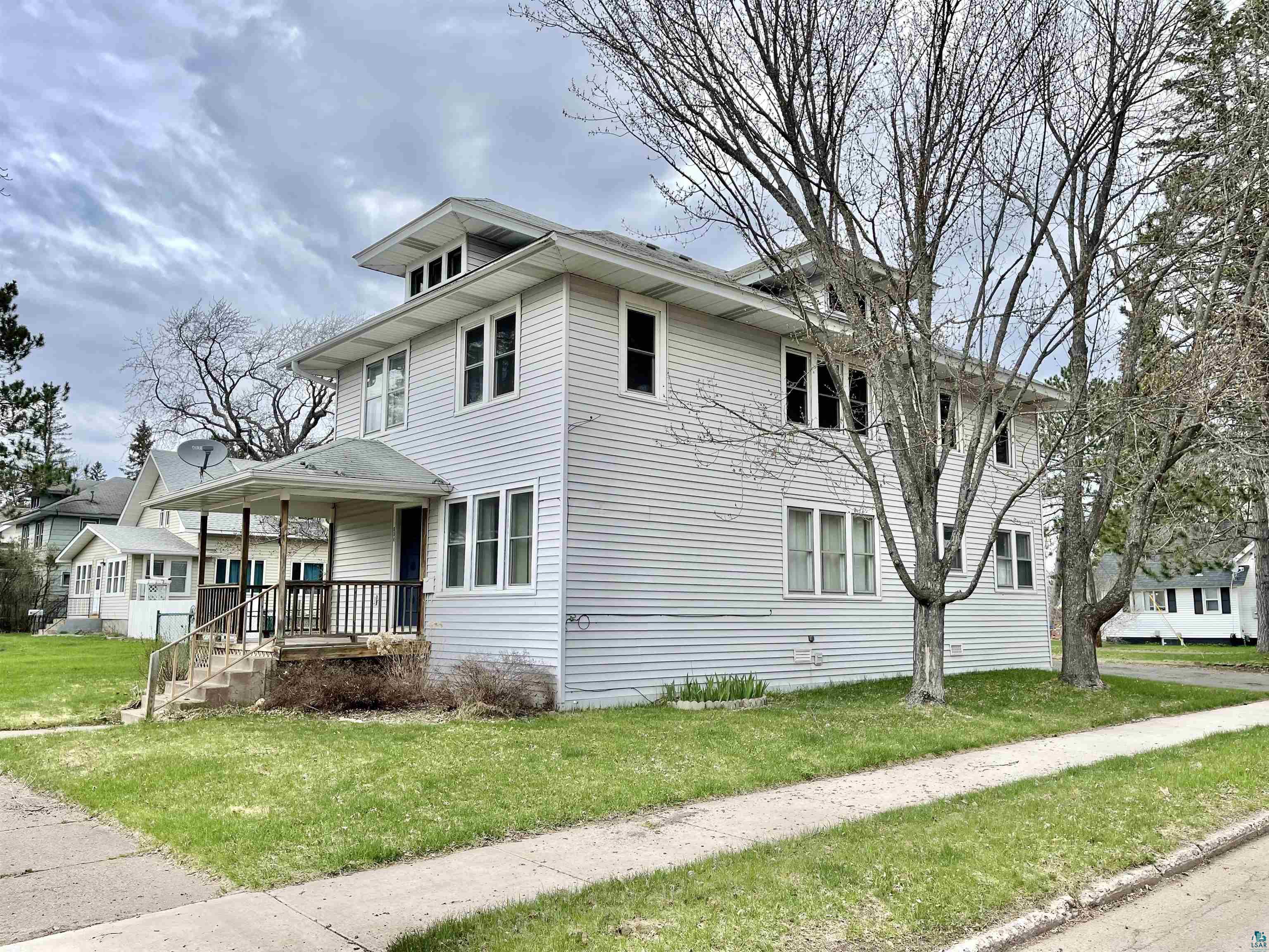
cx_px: 634
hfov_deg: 67.3
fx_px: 953
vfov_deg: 53.1
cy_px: 476
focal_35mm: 26
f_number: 1.6
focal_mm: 5.1
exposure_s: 1/1534
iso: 32
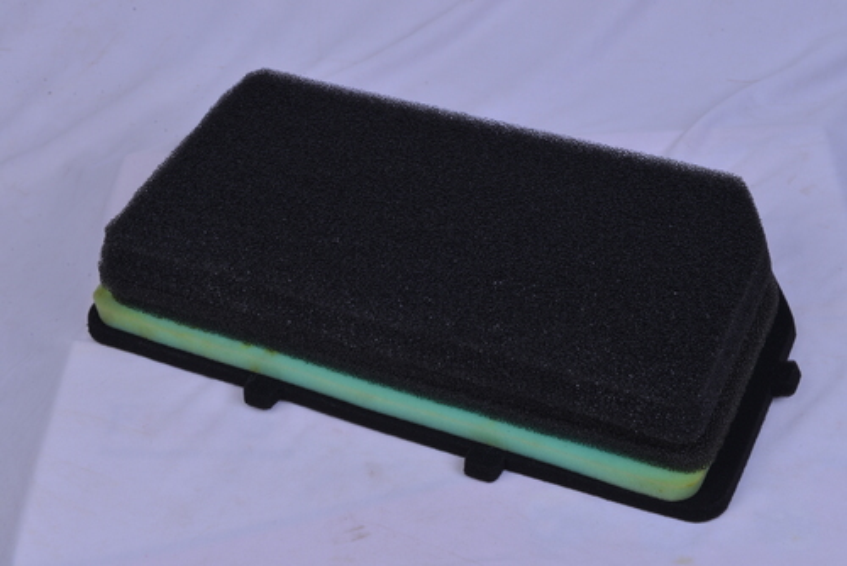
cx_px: 424
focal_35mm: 70
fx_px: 1648
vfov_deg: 19.5
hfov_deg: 28.8
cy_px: 283
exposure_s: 1/125
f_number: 22
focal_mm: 70
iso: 100
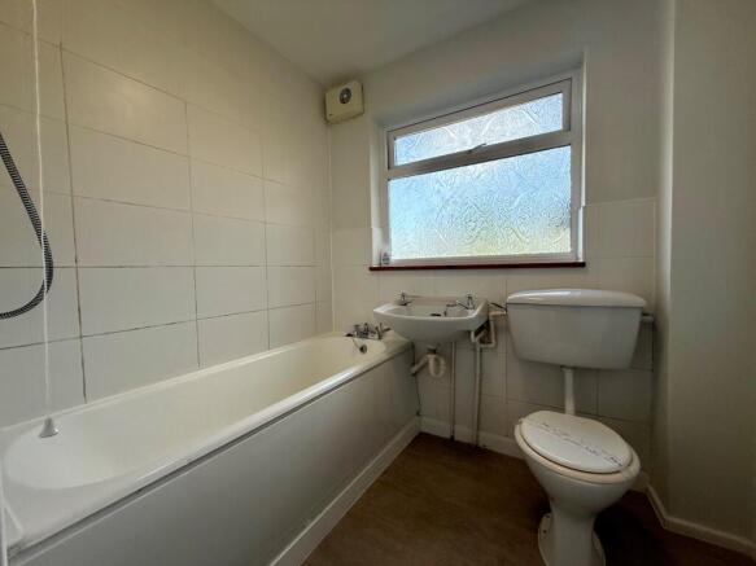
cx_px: 378
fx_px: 306
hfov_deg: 102.1
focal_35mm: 14
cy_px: 283
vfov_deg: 85.7
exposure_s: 1/436
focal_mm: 2.22
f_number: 2.2
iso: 64
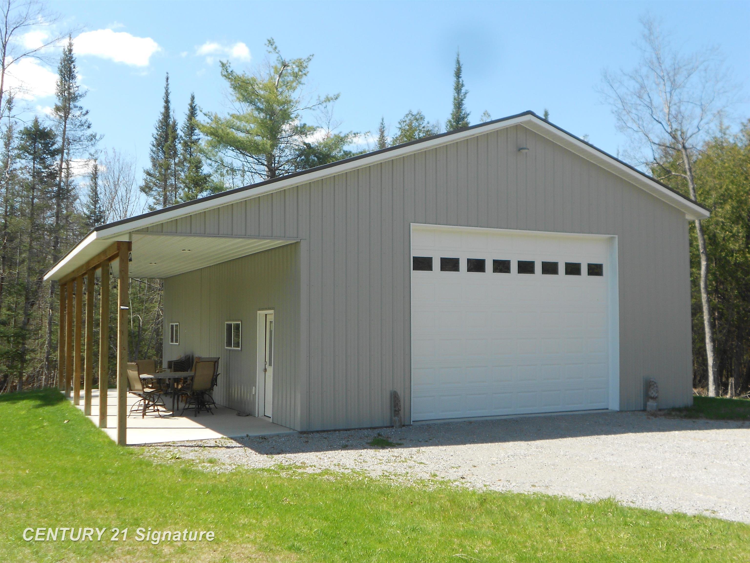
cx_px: 375
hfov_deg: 50.1
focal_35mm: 37
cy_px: 282
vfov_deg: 38.7
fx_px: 802
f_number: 3.9
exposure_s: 1/400
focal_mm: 6.7
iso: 80
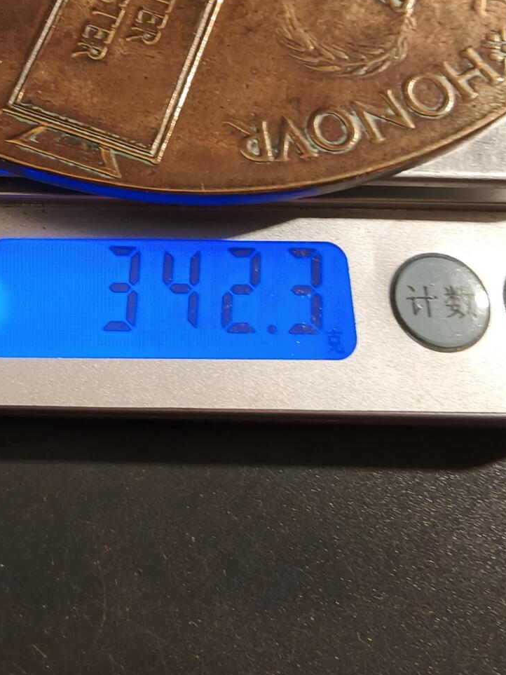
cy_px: 287
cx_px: 212
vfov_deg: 43.7
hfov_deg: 33.5
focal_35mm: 43
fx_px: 838
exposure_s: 1/50
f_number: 2
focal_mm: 2.32
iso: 400
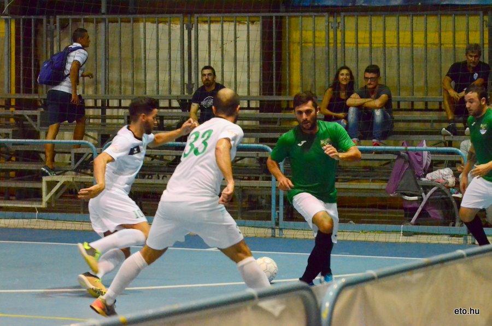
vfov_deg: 8.9
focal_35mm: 153
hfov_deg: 13.4
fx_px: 2087
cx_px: 246
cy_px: 163
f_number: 7.1
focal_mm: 102
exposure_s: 1/320
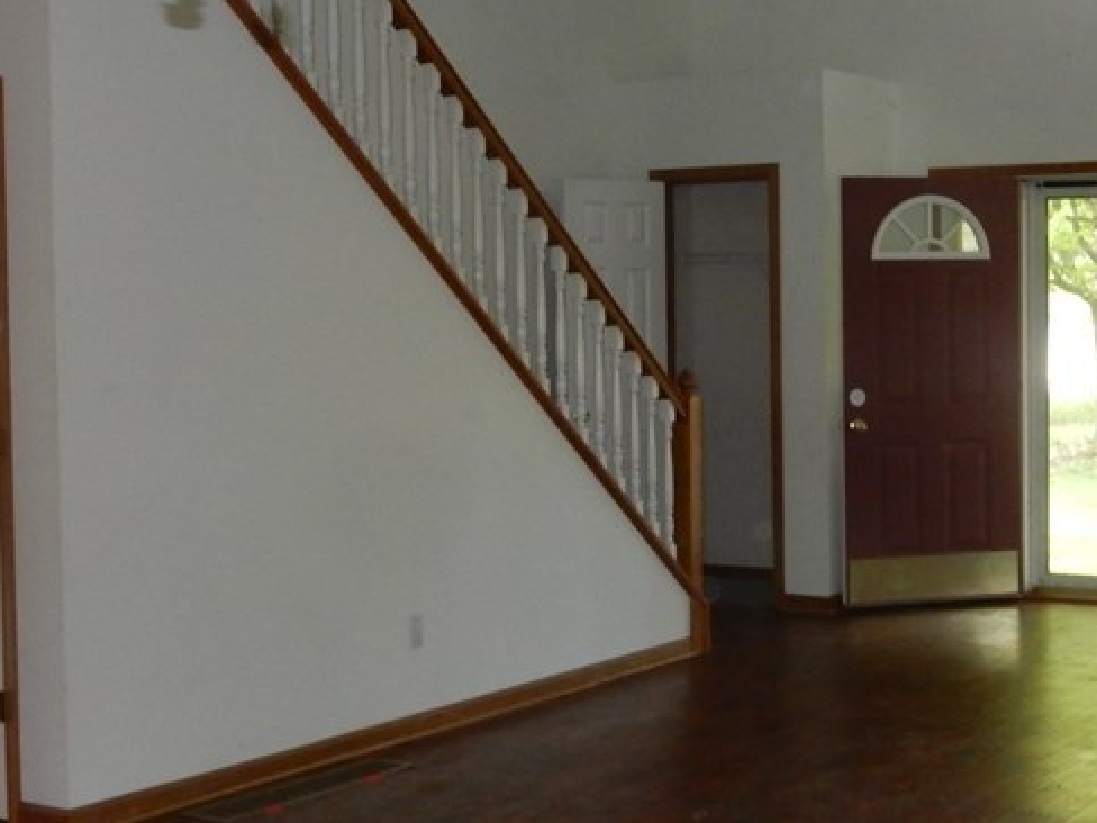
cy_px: 358
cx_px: 794
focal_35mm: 63
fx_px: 1997
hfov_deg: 30.3
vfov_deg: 23.3
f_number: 4
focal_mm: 5.4
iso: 360
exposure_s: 1/30
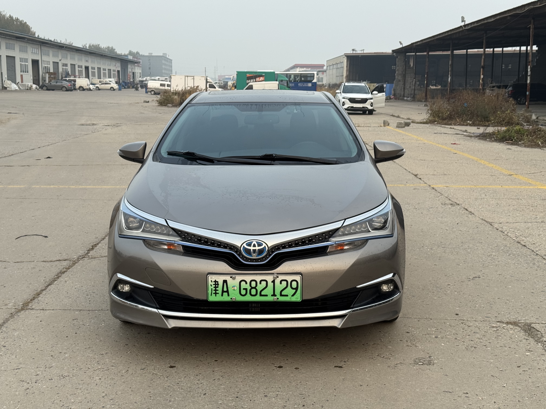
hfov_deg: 39.7
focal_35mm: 48
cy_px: 204
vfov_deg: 30.3
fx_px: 757
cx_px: 273
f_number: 1.78
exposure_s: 1/121
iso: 50
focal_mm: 6.76
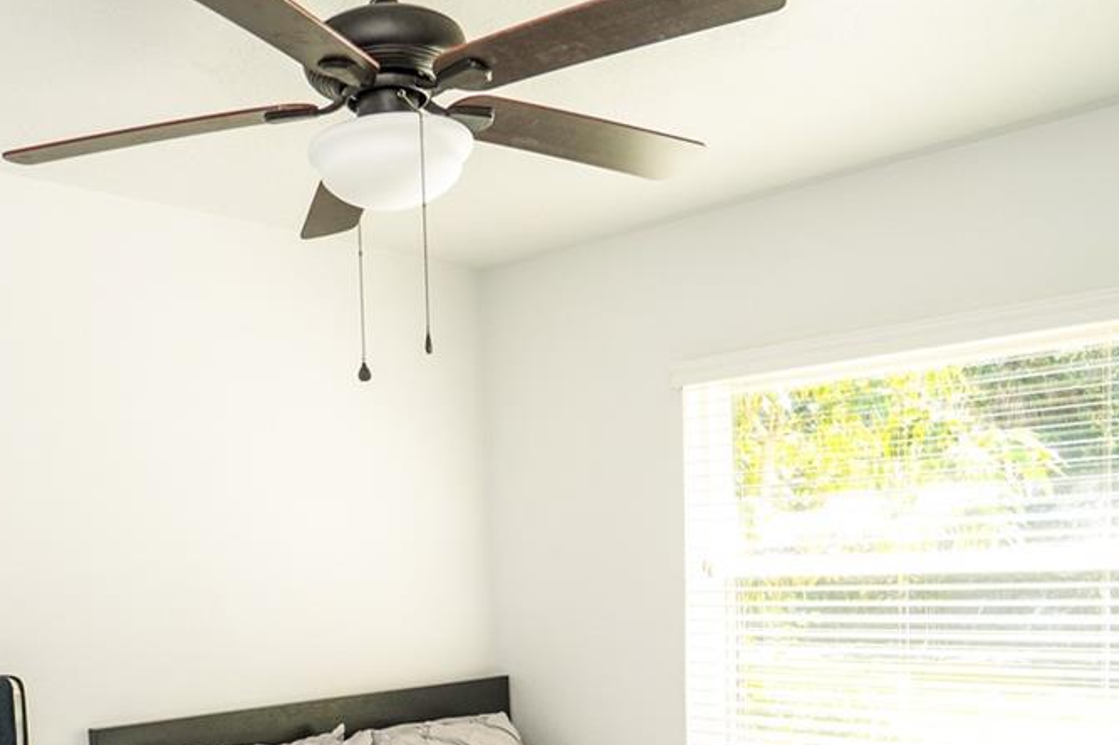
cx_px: 334
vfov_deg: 34.8
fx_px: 1118
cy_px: 669
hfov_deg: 51.7
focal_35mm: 36
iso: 500
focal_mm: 10
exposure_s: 1/125
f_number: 5
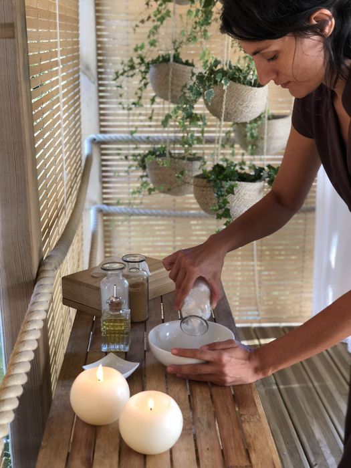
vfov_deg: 36.8
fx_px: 703
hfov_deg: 28.0
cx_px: 176
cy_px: 234
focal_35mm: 52
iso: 50
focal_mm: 6
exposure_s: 1/50
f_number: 2.4
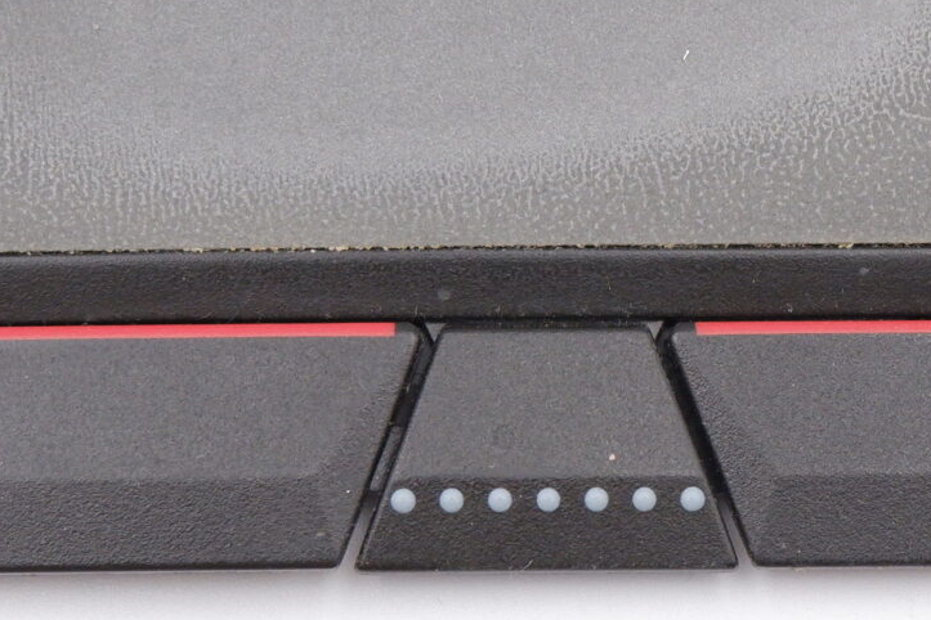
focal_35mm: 124
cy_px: 73
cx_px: 545
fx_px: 3207
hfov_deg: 16.5
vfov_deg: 11.0
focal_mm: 23.5
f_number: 5.6
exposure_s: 1/300
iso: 1250
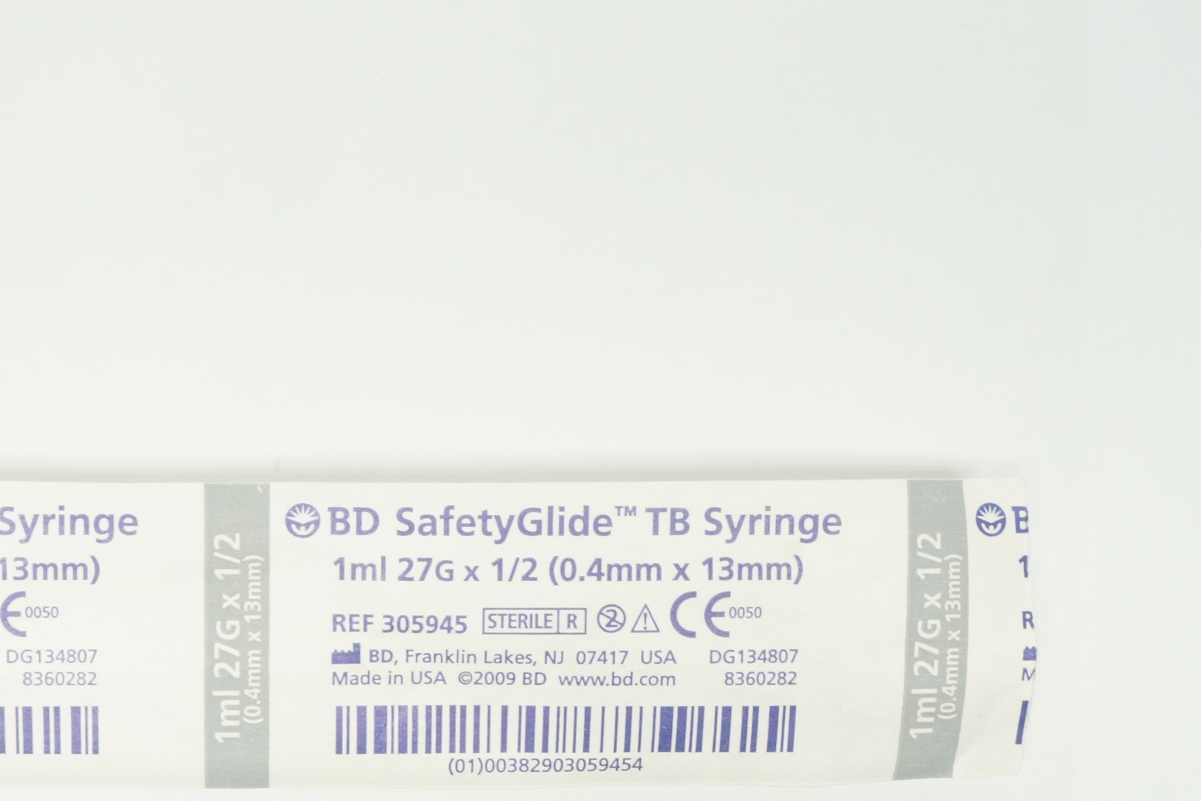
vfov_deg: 20.8
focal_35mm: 65
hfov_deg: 30.6
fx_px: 2164
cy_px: 620
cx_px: 317
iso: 400
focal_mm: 25
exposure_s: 1/8
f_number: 14
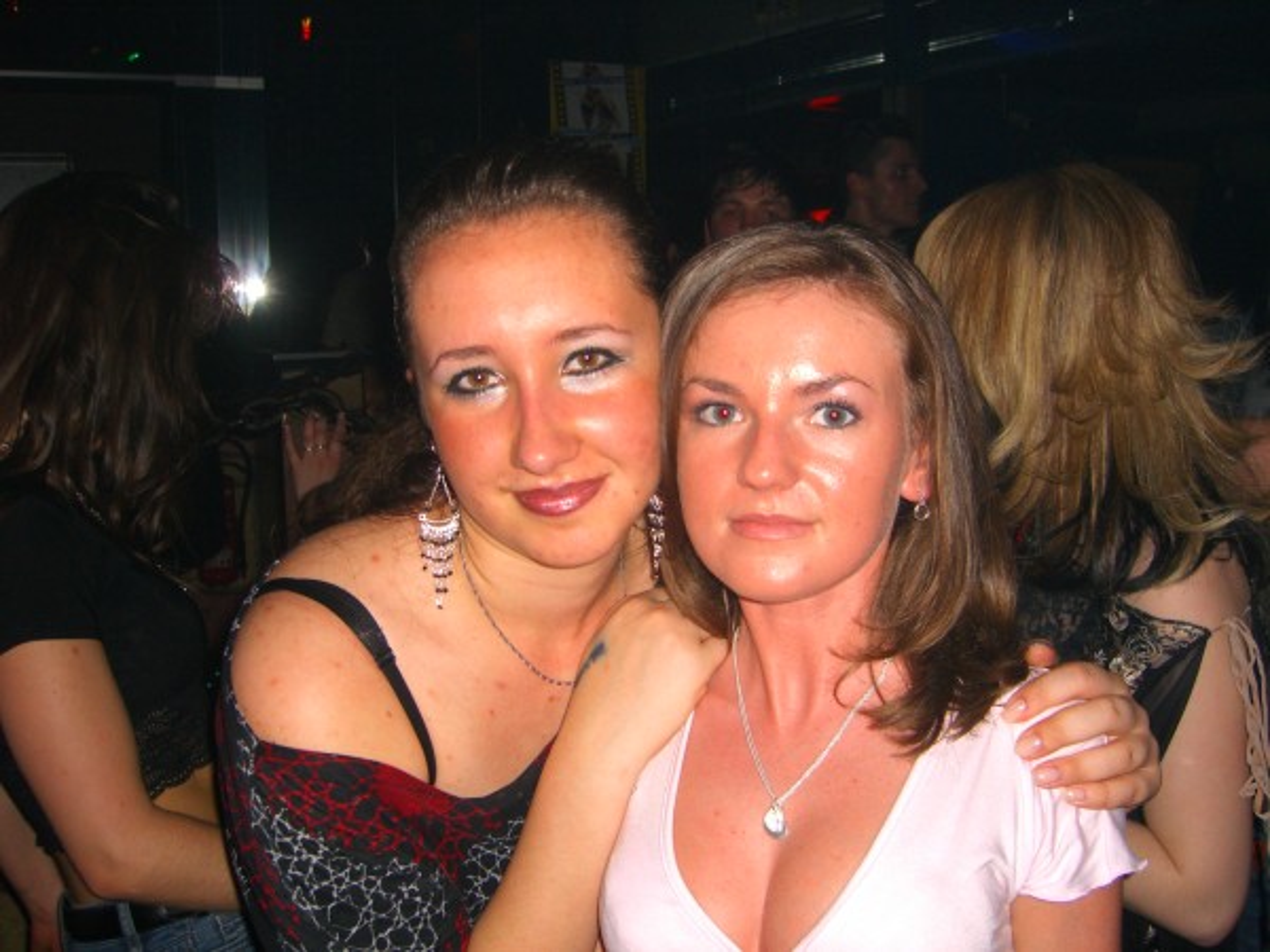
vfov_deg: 37.7
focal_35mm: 38
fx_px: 1394
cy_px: 476
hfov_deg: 49.0
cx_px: 635
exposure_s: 1/60
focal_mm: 7.9
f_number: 2.8
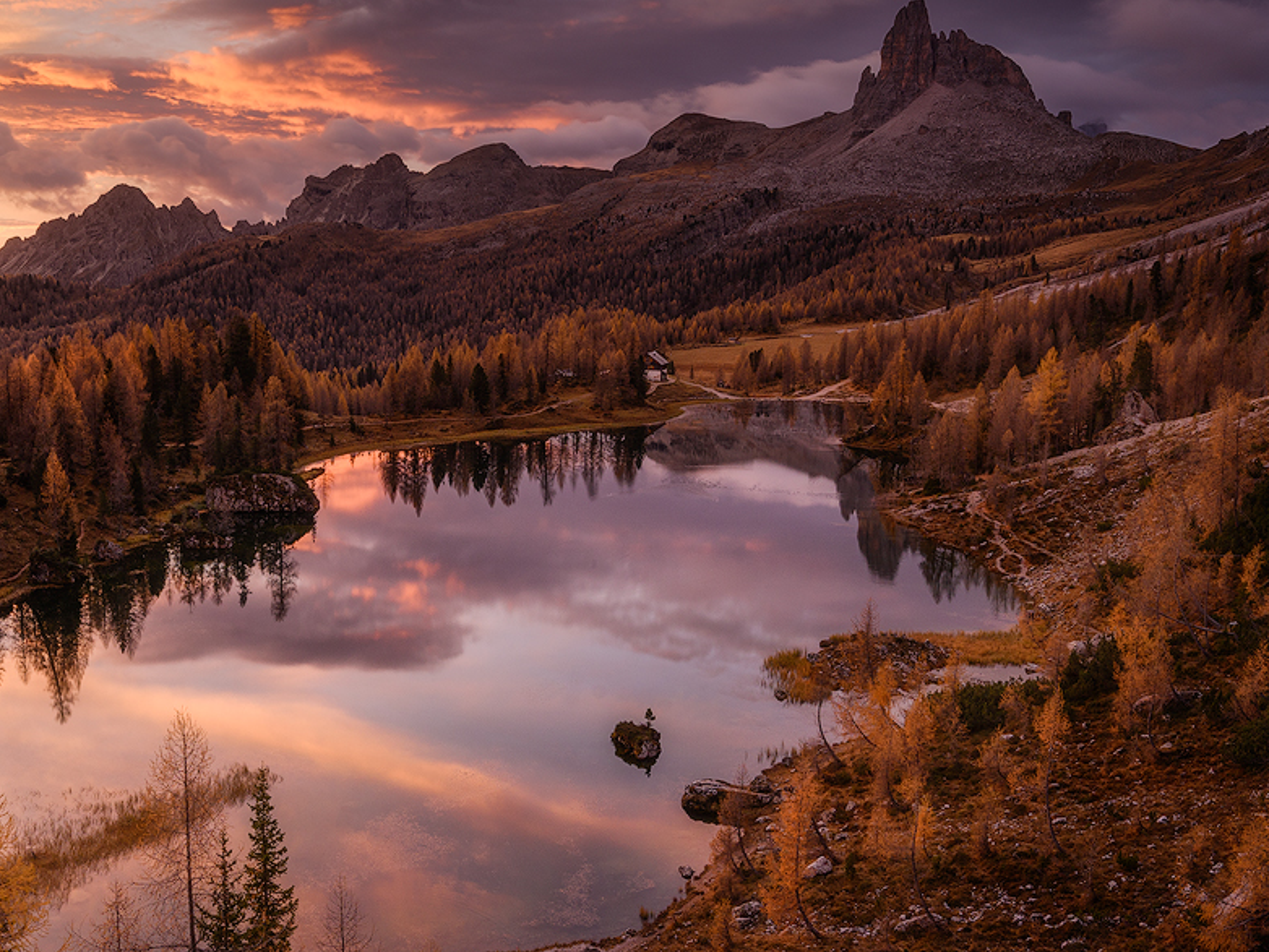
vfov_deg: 39.7
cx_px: 448
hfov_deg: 50.7
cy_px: 511
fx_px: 1317
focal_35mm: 36
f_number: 13
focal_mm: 19.5
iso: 100
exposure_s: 1/6
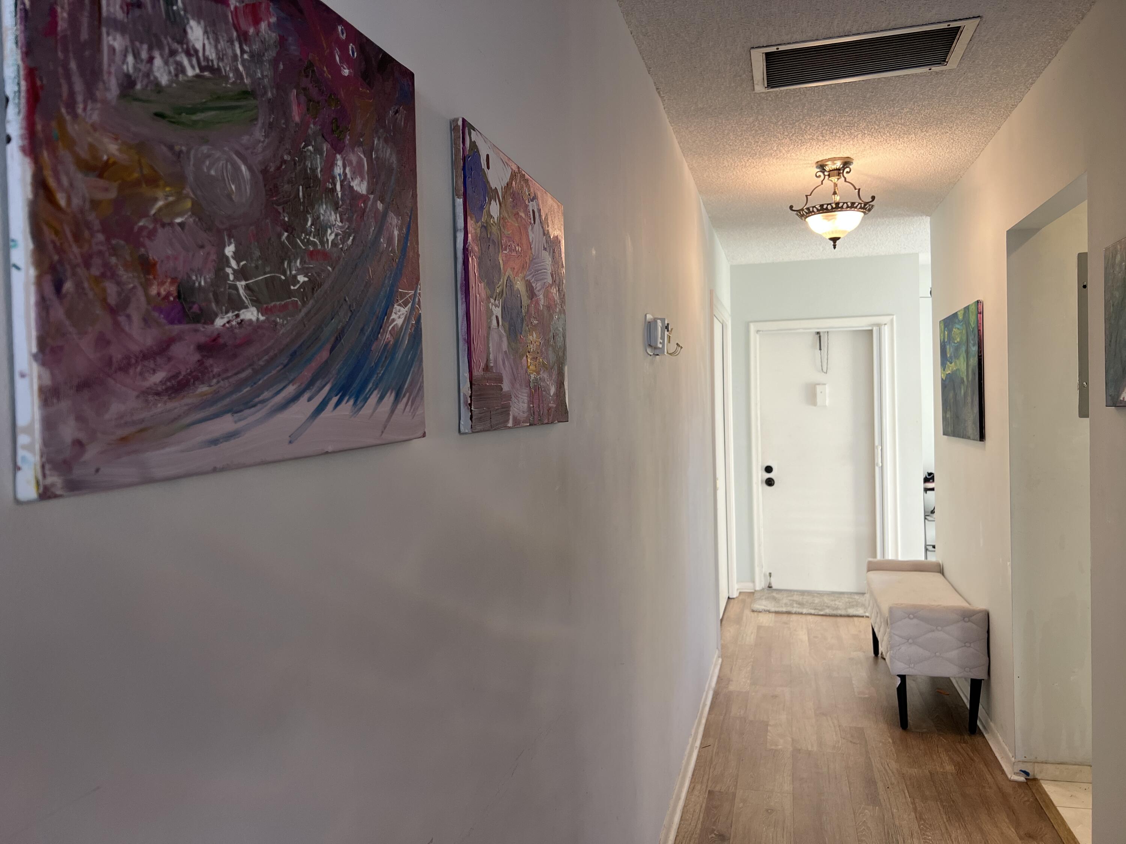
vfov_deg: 53.1
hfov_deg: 67.3
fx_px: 846
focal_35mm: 26
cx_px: 563
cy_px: 422
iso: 80
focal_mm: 5.7
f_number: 1.5
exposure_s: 1/120
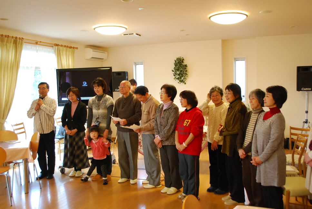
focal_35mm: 33
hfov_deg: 57.2
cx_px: 156
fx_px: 286
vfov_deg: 40.1
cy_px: 104
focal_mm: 22
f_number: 4
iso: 720
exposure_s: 1/30
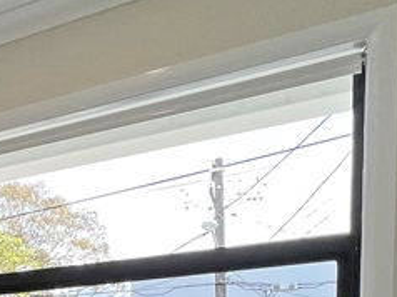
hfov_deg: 23.0
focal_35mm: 56
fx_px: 642
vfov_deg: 21.9
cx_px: -279
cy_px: 439
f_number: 1.8
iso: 32
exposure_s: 1/216
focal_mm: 1.57
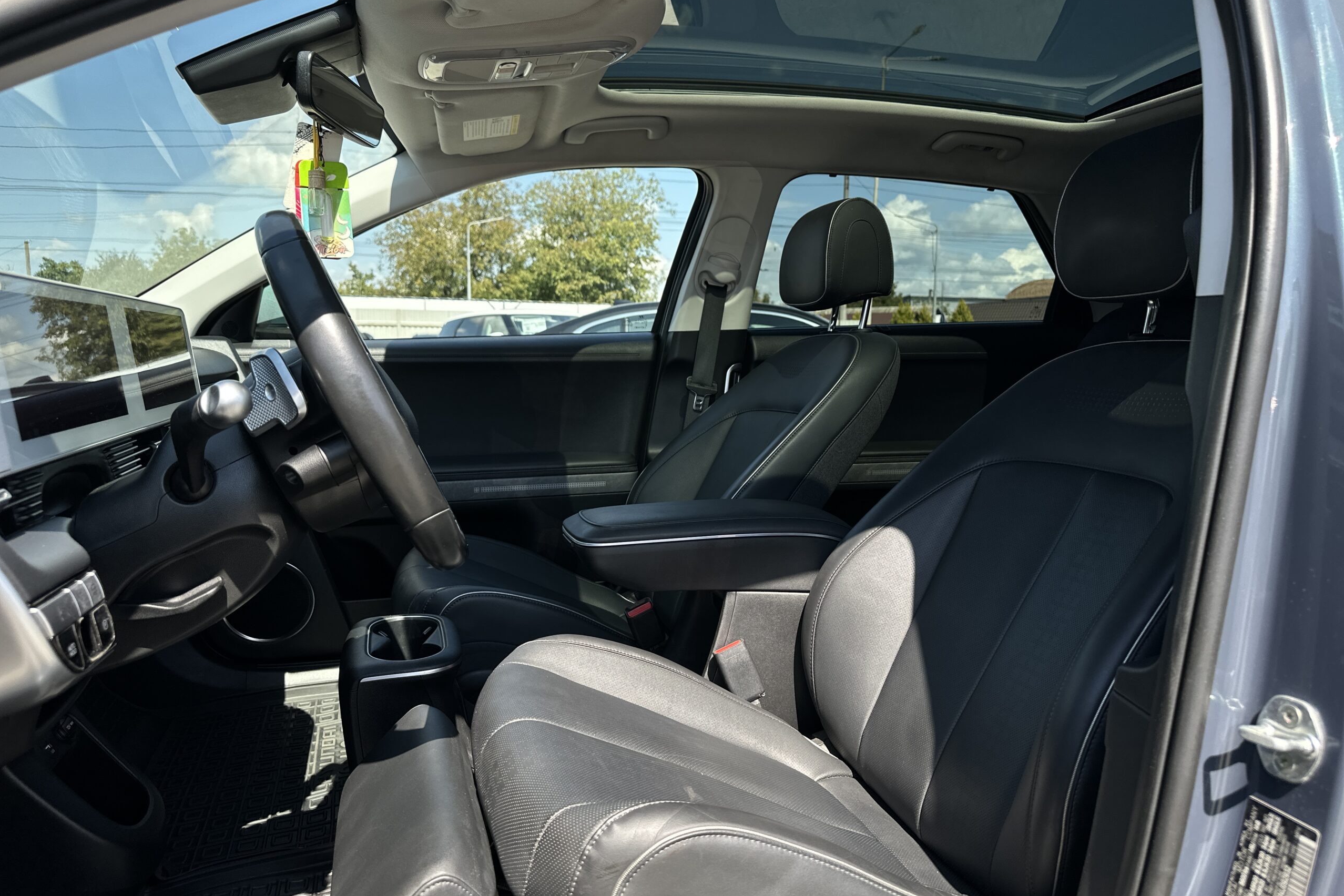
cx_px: 671
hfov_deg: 71.5
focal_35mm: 25
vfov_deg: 51.3
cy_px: 421
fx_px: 933
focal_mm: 6.86
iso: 80
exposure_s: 1/1374
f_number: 1.78
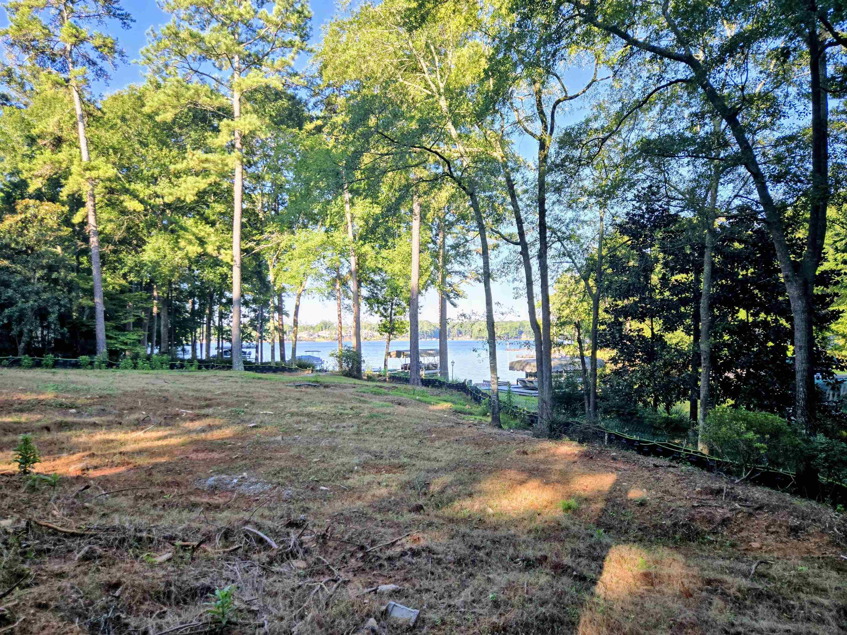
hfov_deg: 73.9
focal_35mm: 23
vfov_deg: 58.9
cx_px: 424
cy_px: 318
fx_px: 563
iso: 80
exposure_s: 1/1279
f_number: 1.8
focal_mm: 5.4
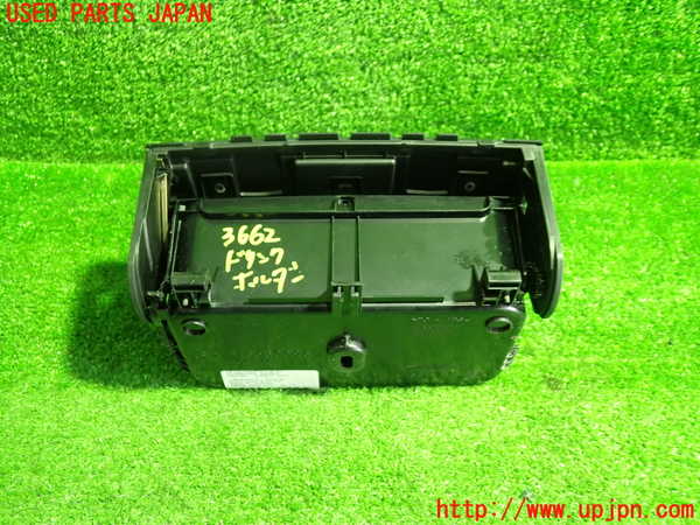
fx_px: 607
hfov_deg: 60.0
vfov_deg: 46.8
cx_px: 350
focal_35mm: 30
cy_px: 262
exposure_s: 1/25
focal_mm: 5.4
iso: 800
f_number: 2.3
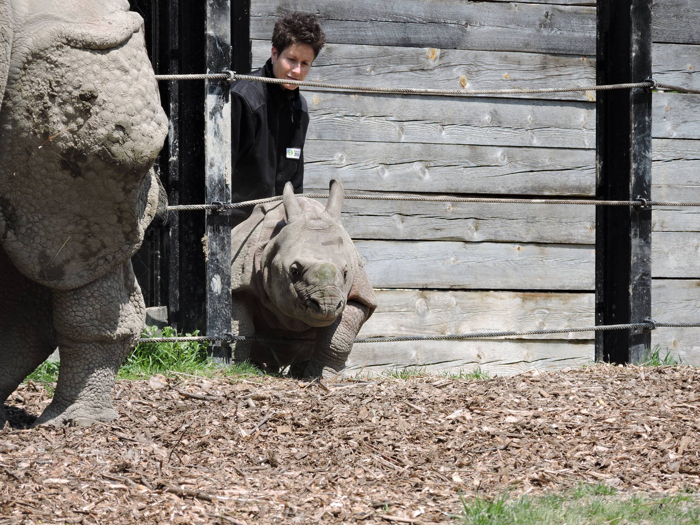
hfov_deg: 4.6
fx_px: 8797
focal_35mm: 435
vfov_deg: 3.4
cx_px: 350
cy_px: 262
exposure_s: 1/400
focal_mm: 77.6
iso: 100
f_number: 4.9
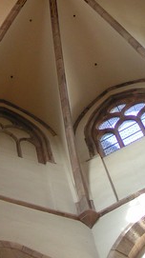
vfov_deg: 19.0
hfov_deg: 10.9
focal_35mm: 111
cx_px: 71
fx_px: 760
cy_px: 33
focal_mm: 6.9
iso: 80
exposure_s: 1/50
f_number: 2.8
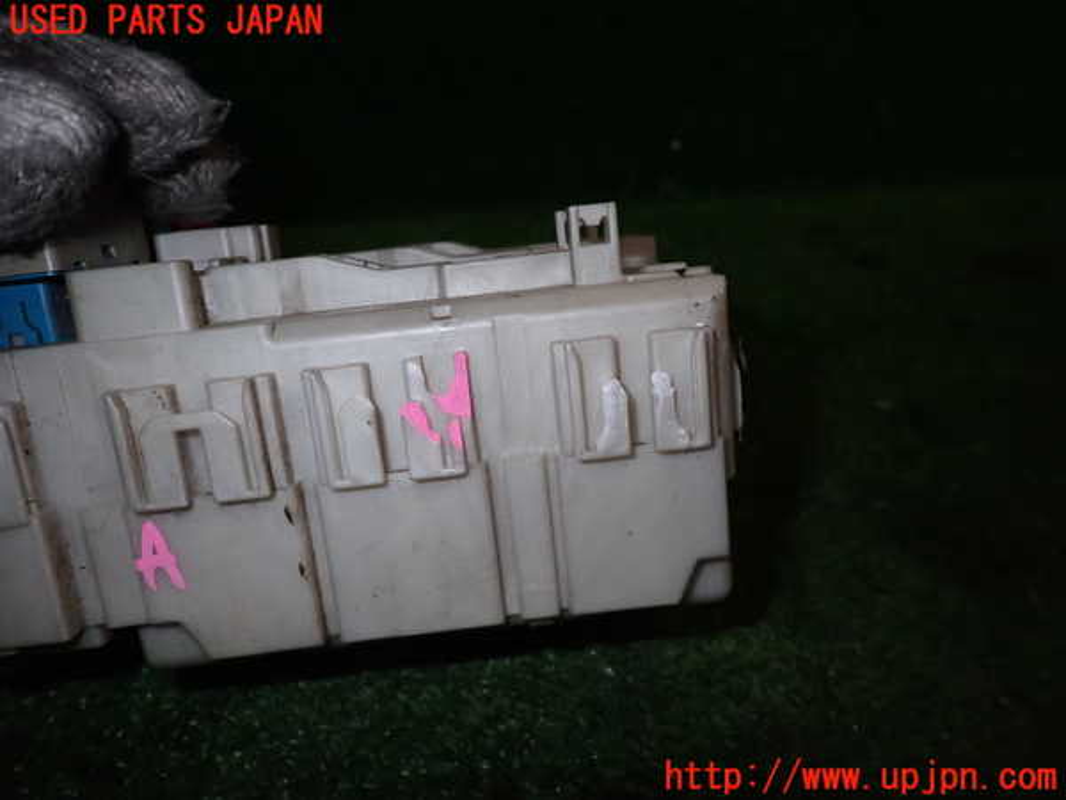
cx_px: 533
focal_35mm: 25
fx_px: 770
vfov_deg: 54.9
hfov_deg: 69.4
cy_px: 400
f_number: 5.6
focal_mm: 4.5
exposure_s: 1/100
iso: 400
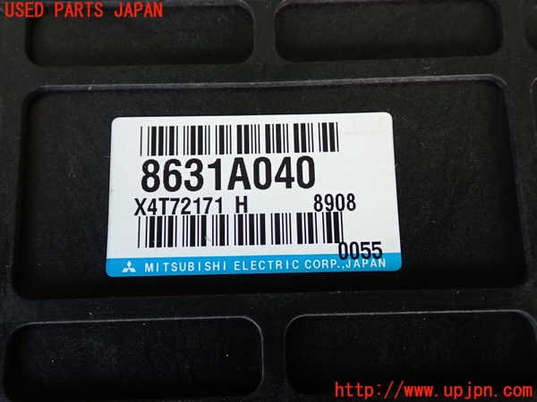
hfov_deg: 49.0
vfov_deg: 37.7
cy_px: 201
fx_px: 589
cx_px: 268
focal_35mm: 38
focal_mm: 6.83
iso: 250
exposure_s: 1/40
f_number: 2.7
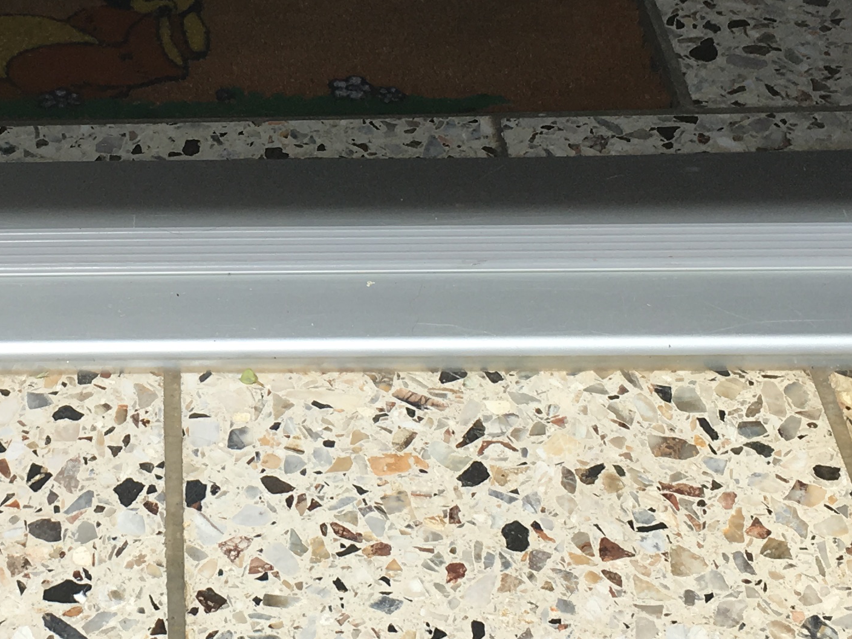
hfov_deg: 23.1
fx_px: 2043
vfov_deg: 17.7
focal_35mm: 83
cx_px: 132
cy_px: 198
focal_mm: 4.15
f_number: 2.2
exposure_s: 1/2079
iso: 25
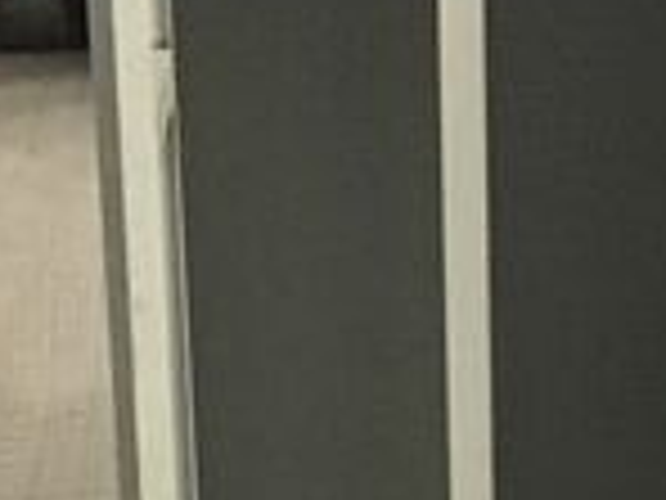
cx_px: 302
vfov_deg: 8.7
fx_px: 3232
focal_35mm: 168
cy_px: 640
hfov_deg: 11.8
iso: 800
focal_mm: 3.3
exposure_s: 1/17
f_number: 2.4
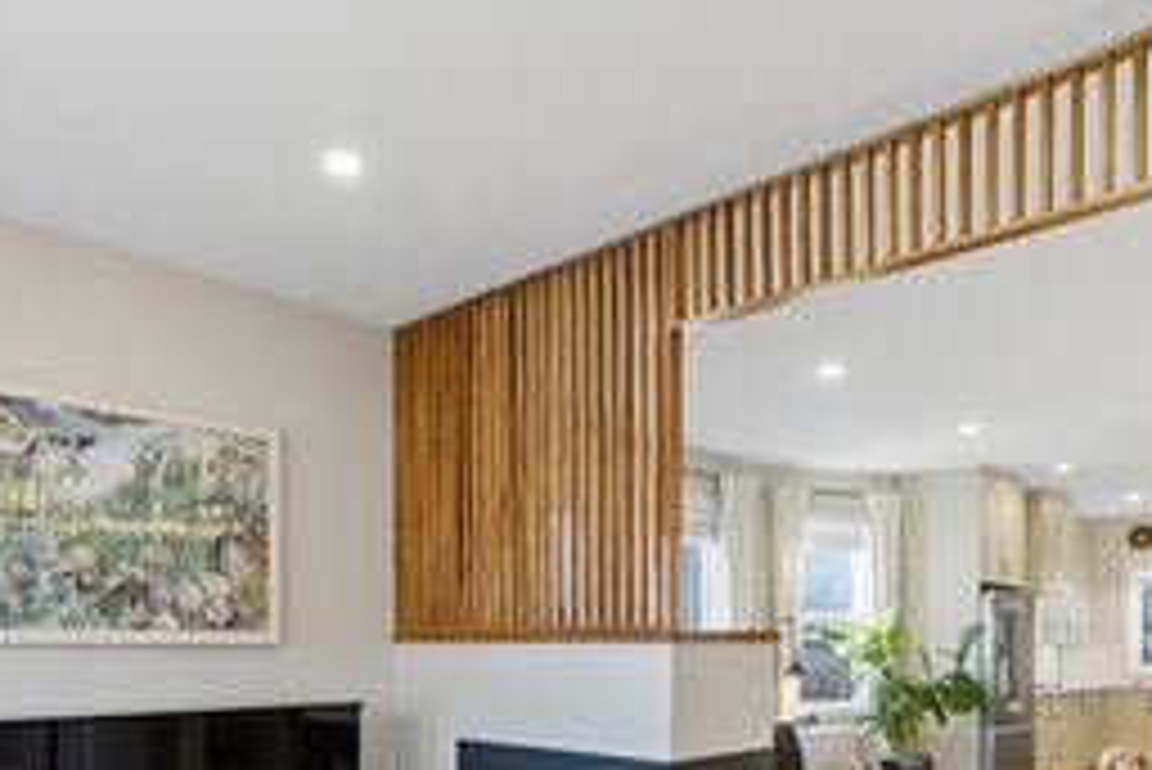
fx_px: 896
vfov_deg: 43.4
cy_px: 655
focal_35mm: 28
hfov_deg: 65.4
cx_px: 562
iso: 400
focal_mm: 14
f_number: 9
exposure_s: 1/25
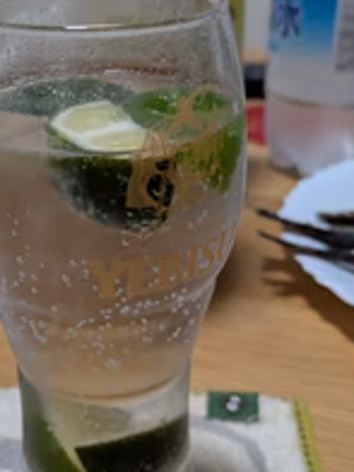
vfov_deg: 37.5
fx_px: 695
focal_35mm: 51
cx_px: 101
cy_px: 219
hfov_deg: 28.3
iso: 402
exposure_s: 1/24
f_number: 1.89
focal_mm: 5.43
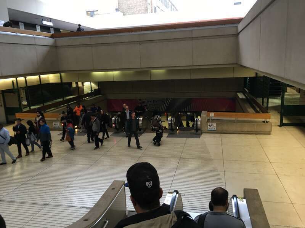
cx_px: 152
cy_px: 114
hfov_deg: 61.7
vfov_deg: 48.2
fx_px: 256
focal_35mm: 29
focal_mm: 4.15
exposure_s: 1/30
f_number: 2.2
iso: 100
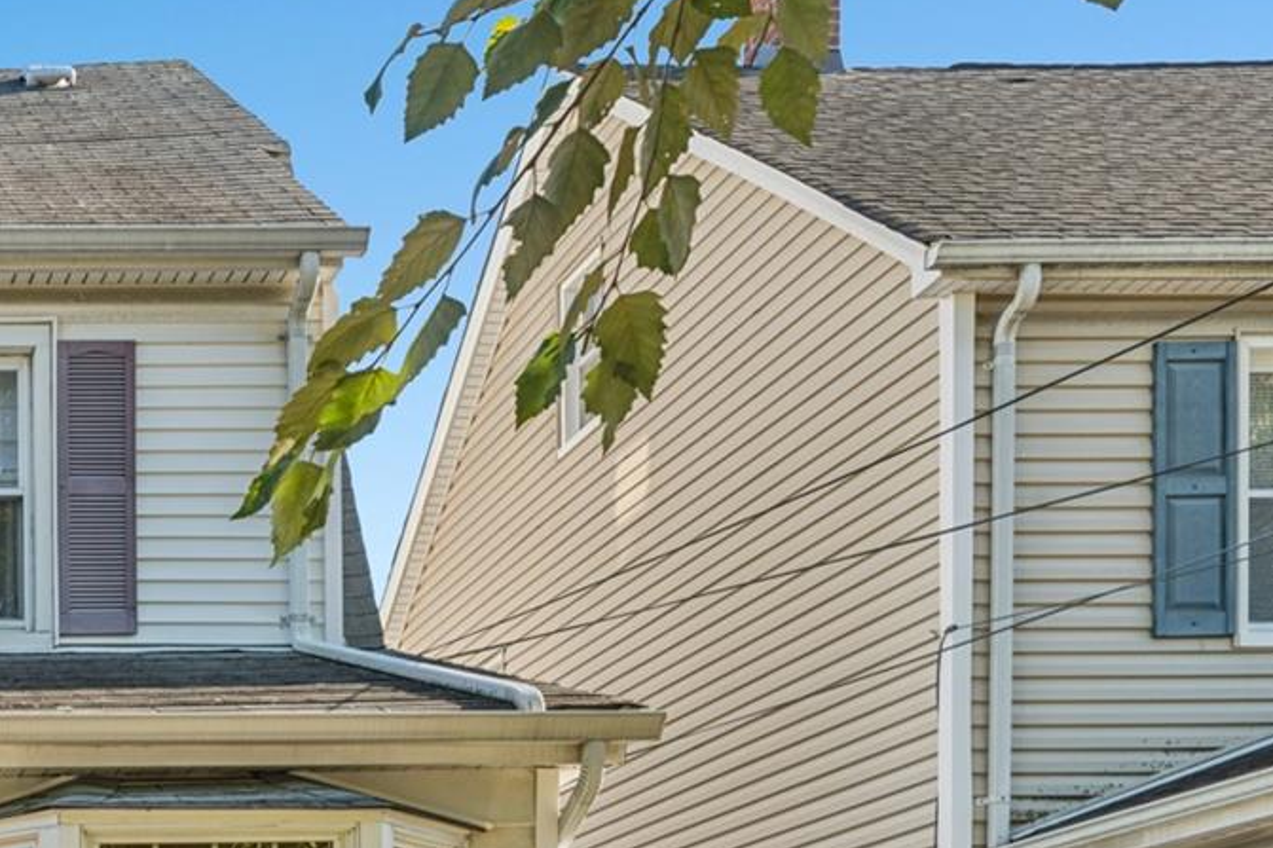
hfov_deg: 28.9
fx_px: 2050
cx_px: -323
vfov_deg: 20.3
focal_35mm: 58
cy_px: 1242
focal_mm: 19
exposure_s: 1/80
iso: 125
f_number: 8
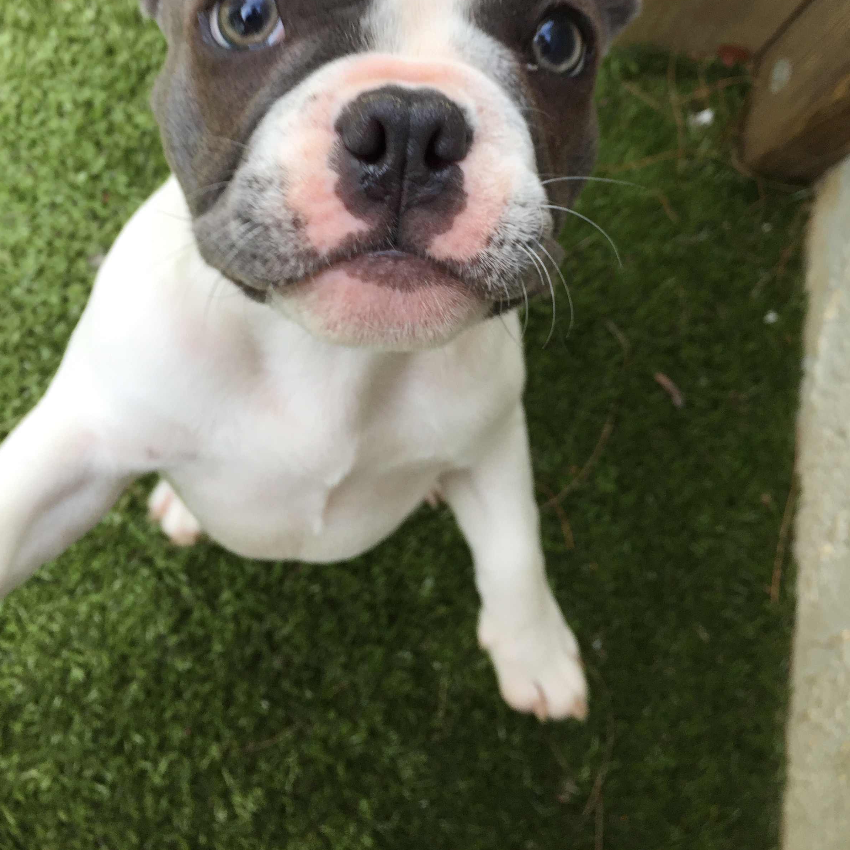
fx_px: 972
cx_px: 433
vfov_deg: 46.4
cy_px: 274
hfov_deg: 47.2
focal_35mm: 35
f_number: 2.2
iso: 50
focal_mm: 4.15
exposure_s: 1/120
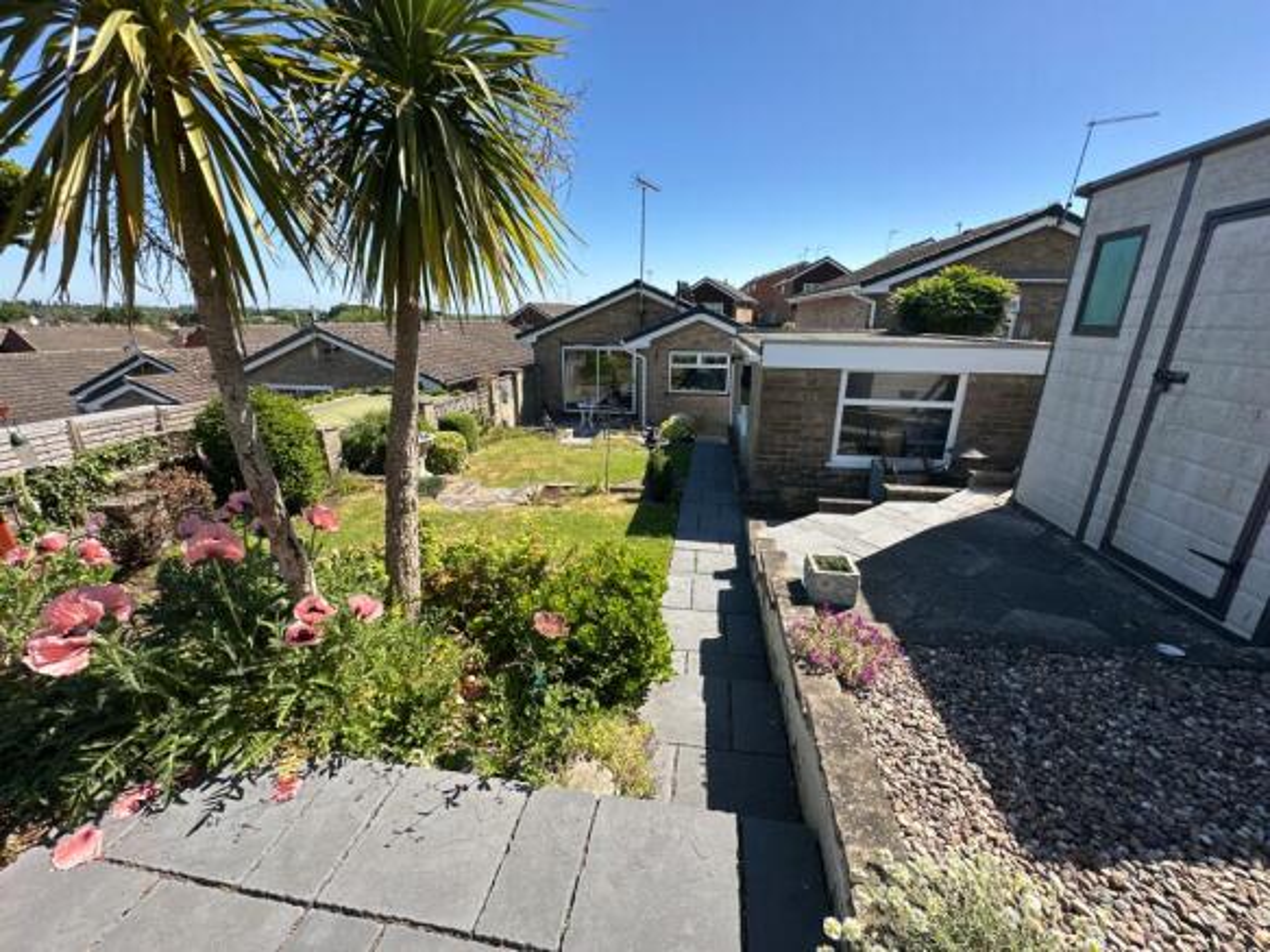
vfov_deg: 85.7
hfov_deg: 102.1
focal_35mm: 14
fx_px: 514
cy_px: 476
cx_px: 635
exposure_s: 1/955
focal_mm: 2.22
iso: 50
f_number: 2.2
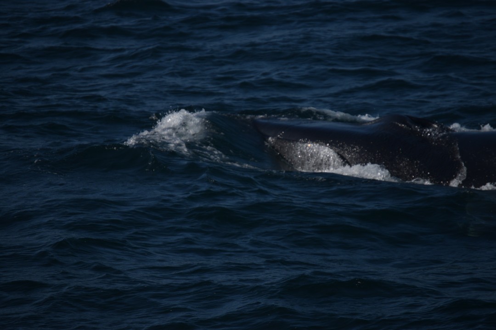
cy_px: 165
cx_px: 248
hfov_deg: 6.9
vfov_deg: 4.6
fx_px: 4133
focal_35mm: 300
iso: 200
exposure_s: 1/4000
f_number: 5.6
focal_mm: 200
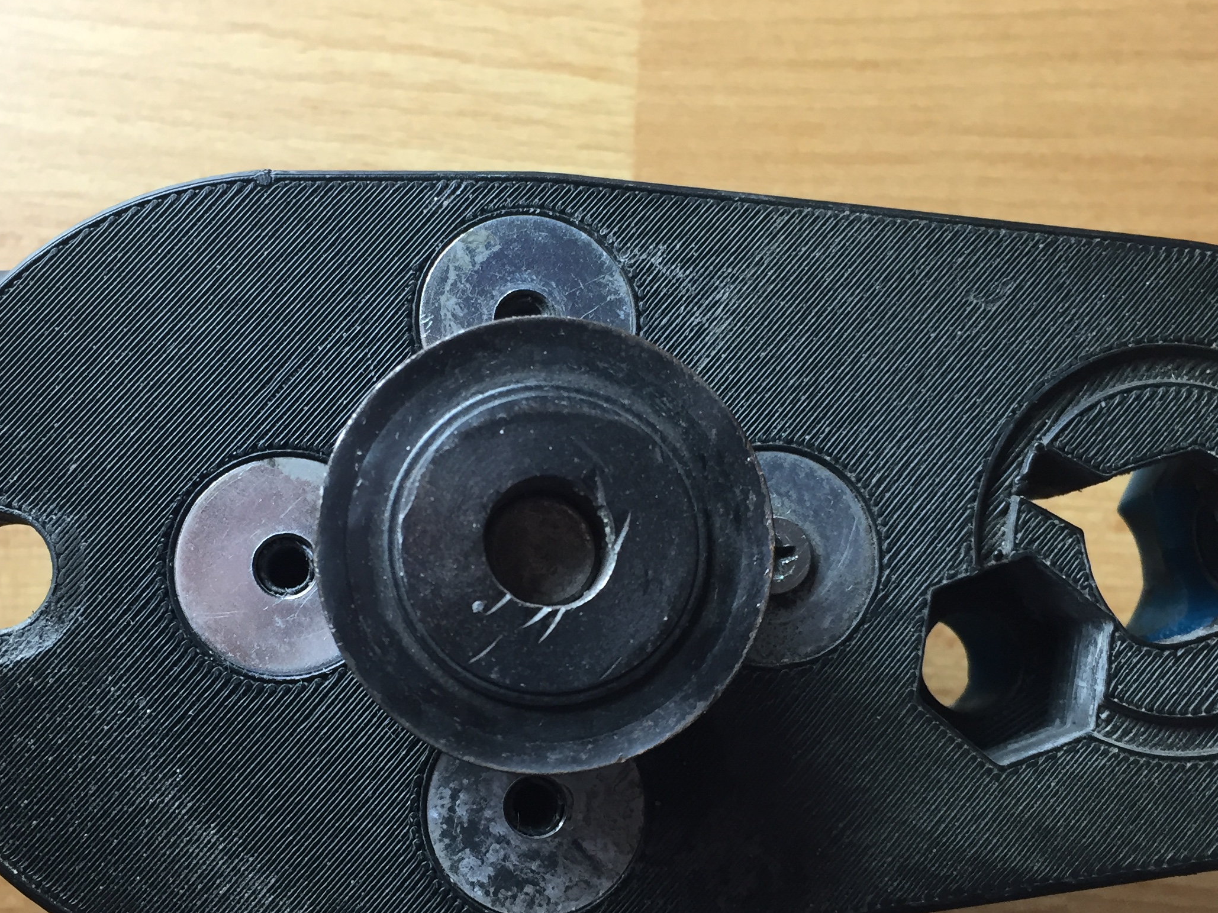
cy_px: 550
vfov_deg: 31.4
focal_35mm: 46
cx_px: 559
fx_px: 1618
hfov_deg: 41.2
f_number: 2.2
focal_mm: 4.15
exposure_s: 1/33
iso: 32
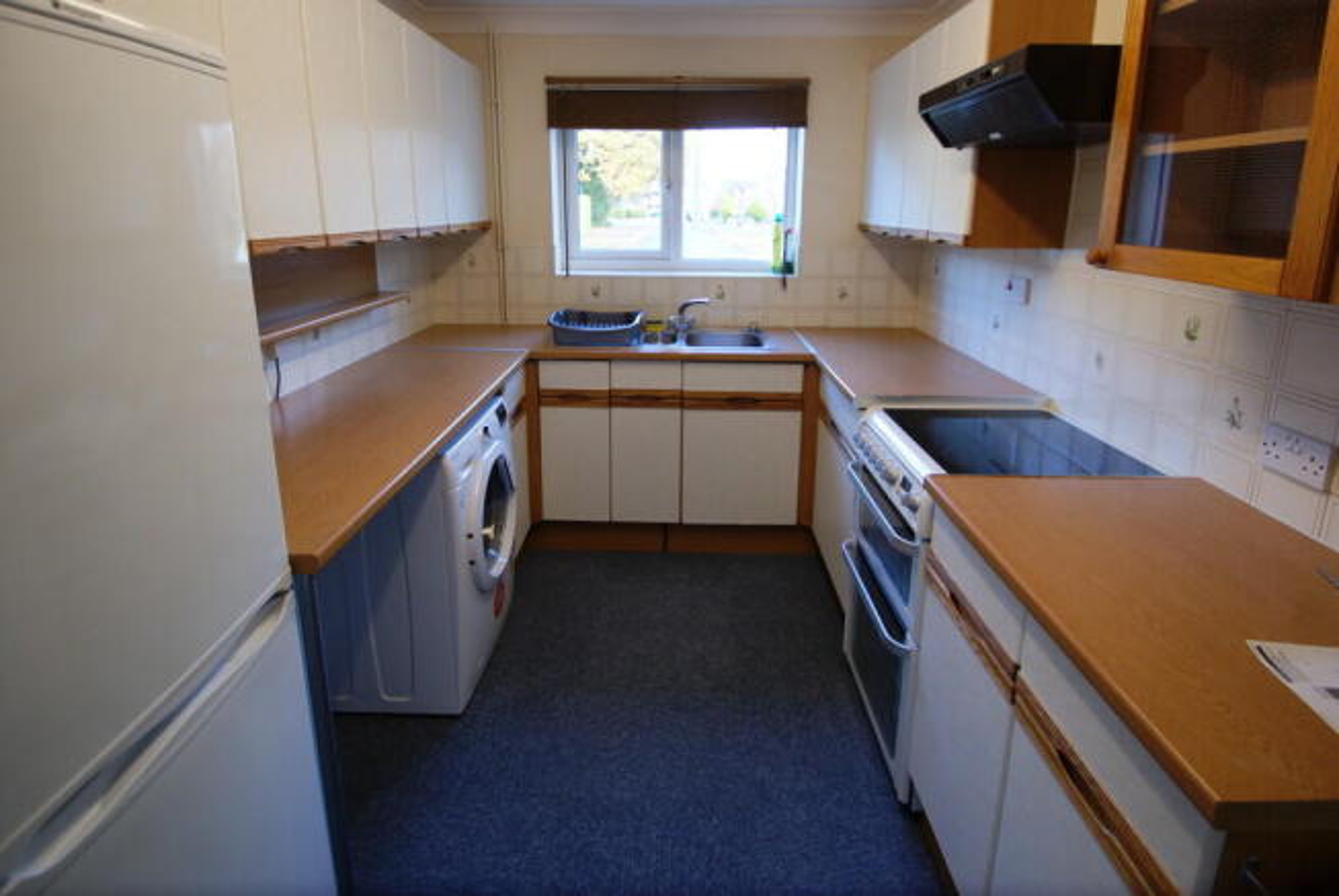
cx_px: 670
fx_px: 614
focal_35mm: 16
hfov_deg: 94.9
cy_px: 448
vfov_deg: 72.2
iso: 250
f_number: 3.5
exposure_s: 1/30
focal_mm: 11
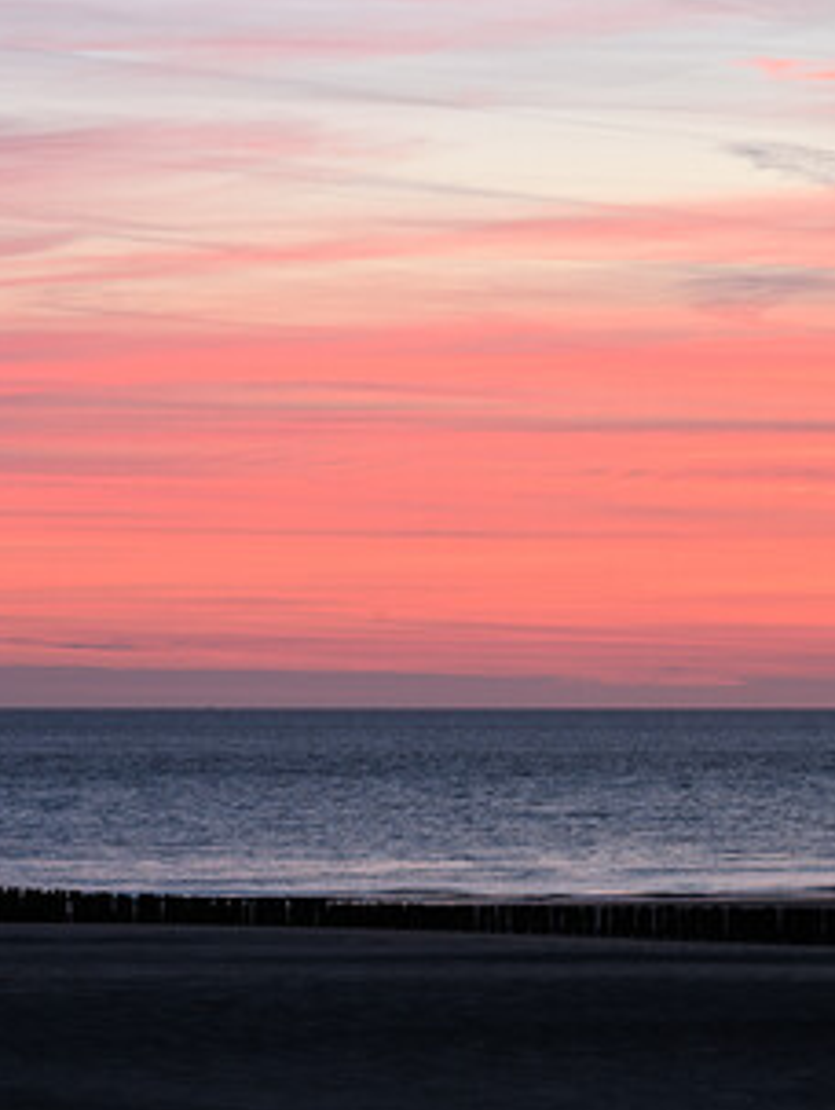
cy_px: 559
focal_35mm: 175
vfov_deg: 11.3
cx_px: 66
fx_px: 5617
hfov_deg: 8.5
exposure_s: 1/4
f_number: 8
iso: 200
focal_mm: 120
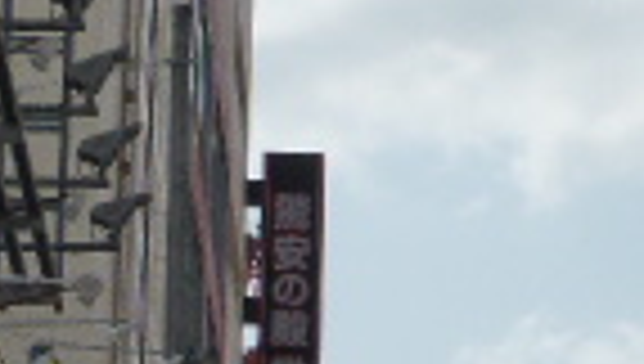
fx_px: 3832
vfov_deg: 5.4
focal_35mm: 224
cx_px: 806
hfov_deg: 9.5
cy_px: 418
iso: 160
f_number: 4.1
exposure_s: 1/2000
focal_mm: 7.9
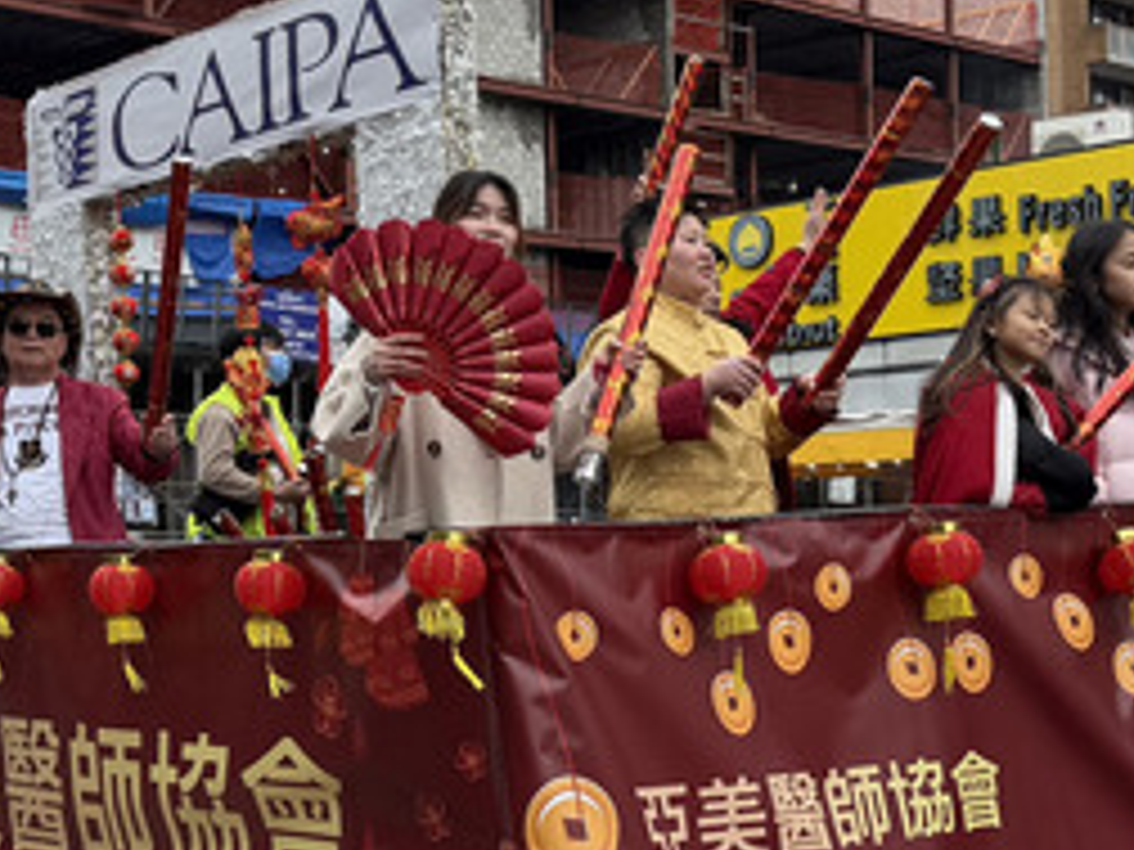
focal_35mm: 57
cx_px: 196
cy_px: 425
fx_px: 1867
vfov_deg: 25.7
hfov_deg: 32.7
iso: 100
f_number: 1.78
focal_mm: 6.76
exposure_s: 1/1770
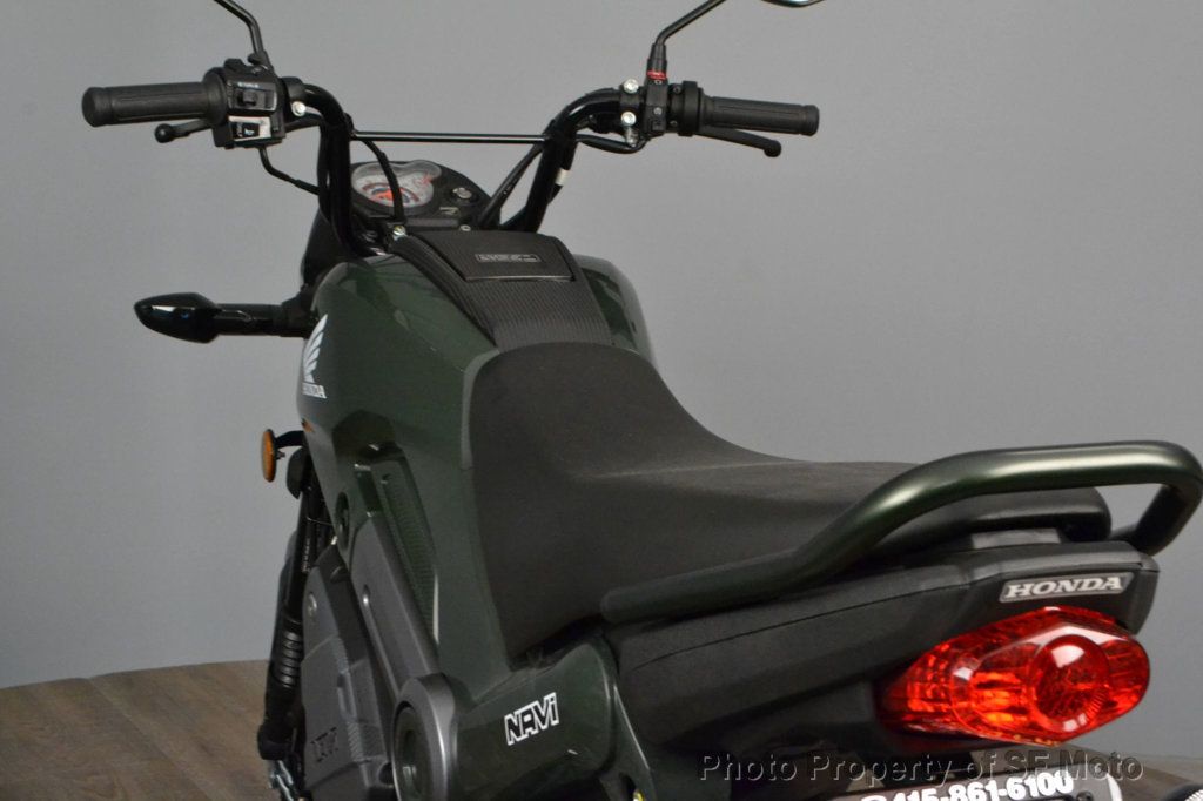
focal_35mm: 54
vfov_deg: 25.0
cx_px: 602
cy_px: 400
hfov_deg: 36.9
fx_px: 1804
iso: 3200
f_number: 11
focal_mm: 36
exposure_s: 1/60
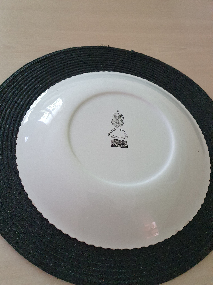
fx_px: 213
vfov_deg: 67.3
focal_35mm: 26
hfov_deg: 53.1
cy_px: 142
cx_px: 106
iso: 500
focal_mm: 4.32
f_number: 2.4
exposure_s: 1/50
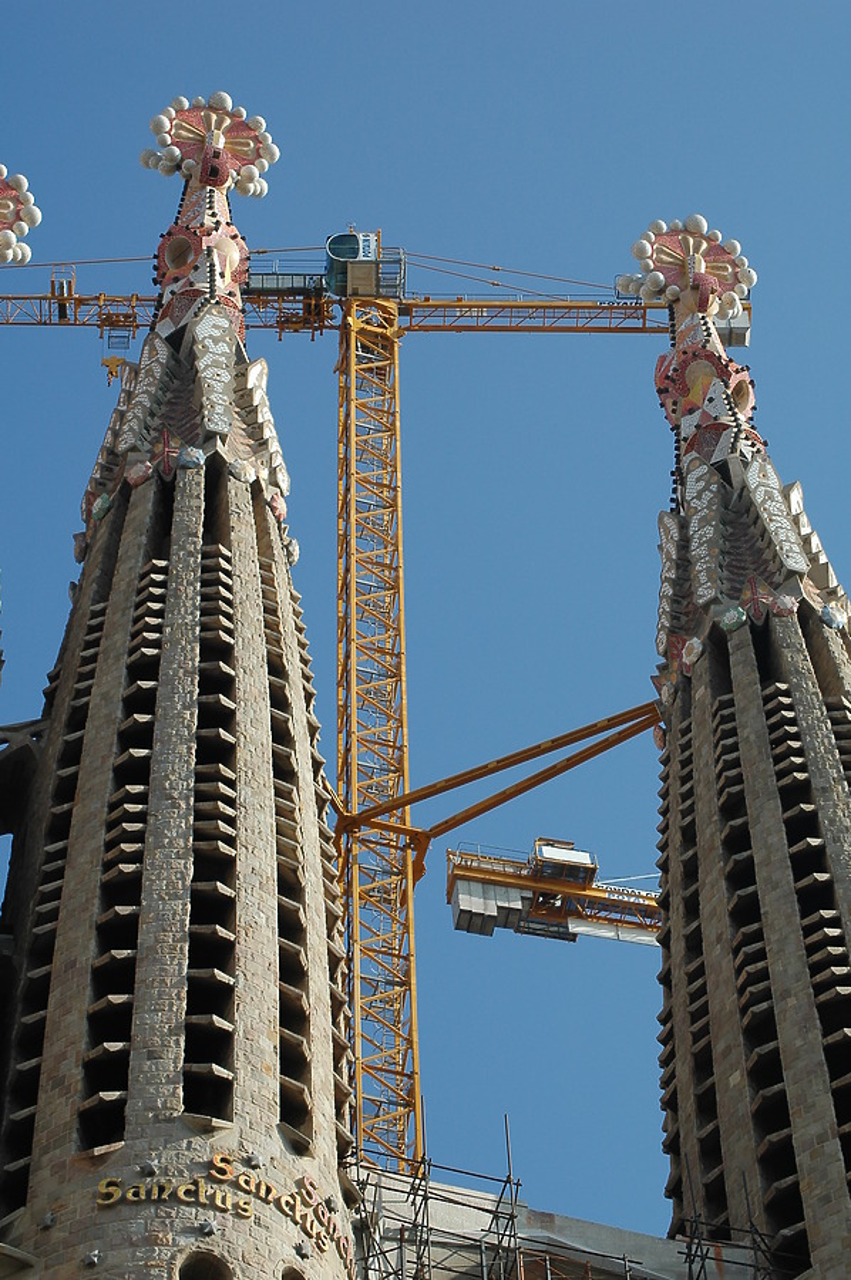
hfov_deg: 13.0
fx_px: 3731
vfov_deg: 19.5
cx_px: 426
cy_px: 640
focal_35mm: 105
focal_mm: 70
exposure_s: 1/640
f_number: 6.3
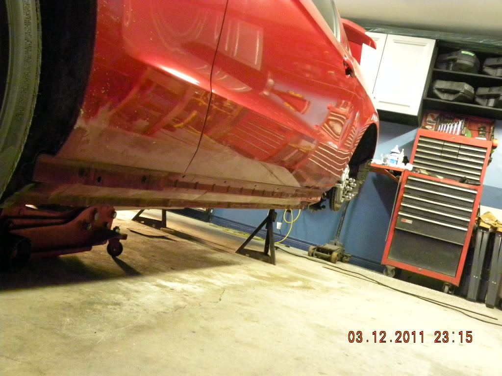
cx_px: 251
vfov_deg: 42.9
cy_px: 188
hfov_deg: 55.4
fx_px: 479
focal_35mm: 33
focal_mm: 5.9
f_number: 2.8
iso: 800
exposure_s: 1/30
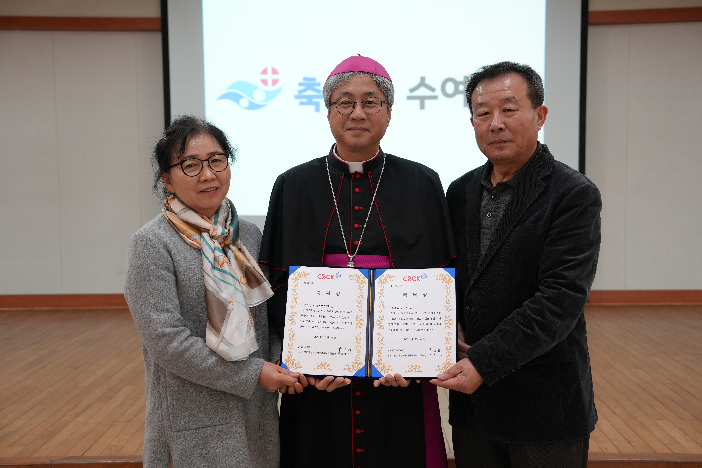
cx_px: 351
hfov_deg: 43.6
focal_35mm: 45
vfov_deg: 29.9
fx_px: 877
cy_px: 234
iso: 1000
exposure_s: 1/160
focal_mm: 45
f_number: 4
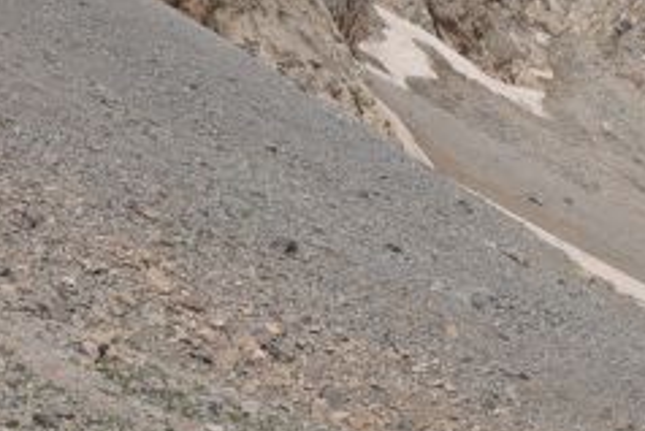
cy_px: 297
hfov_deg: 7.5
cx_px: 829
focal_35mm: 273
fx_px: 4894
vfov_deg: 5.0
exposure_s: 1/125
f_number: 20
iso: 160
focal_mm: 50
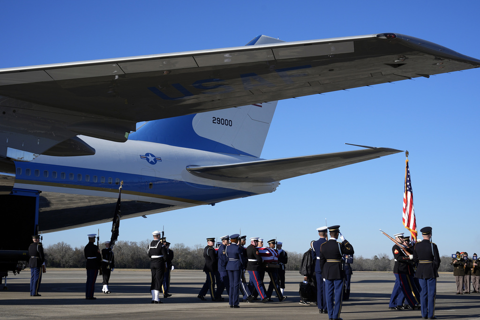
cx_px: 240
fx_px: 667
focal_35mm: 50
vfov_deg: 27.0
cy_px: 160
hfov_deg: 39.6
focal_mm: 50
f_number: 5.6
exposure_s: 1/1600
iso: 250
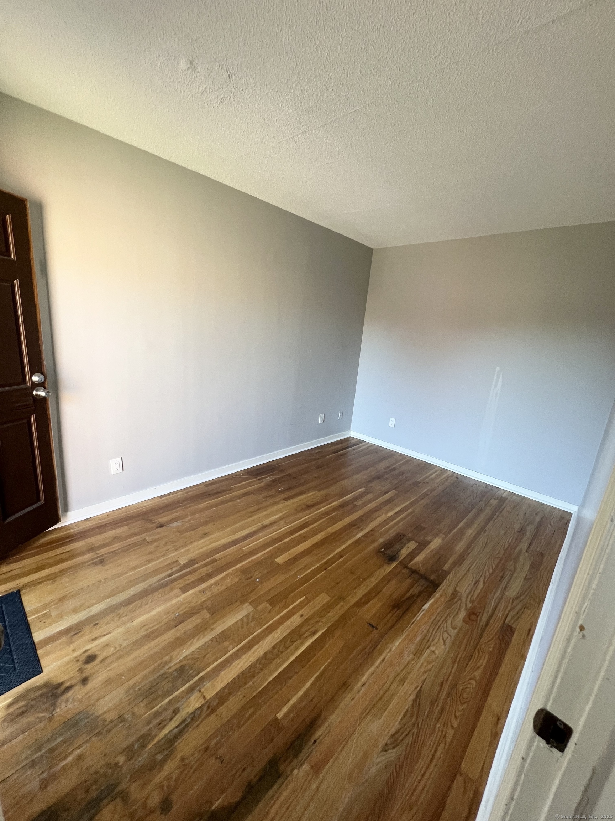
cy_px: 410
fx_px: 308
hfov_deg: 89.9
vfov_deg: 106.2
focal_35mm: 13
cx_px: 308
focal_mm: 1.57
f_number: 1.8
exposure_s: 1/60
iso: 125
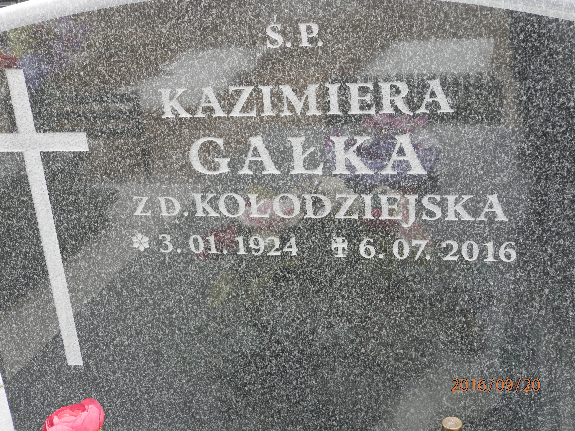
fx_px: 764
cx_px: 288
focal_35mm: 46
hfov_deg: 41.2
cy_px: 216
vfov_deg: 31.5
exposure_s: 1/40
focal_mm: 8.2
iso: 200
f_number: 3.6
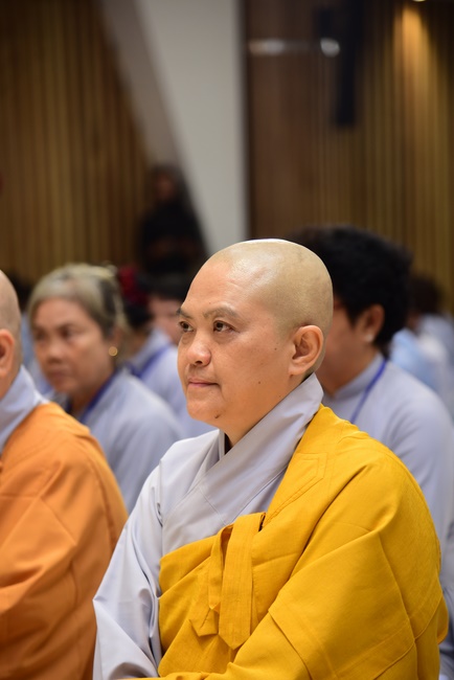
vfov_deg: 17.1
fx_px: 2267
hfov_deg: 11.4
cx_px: 227
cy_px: 340
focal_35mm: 120
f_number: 4
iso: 640
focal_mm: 120
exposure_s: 1/60
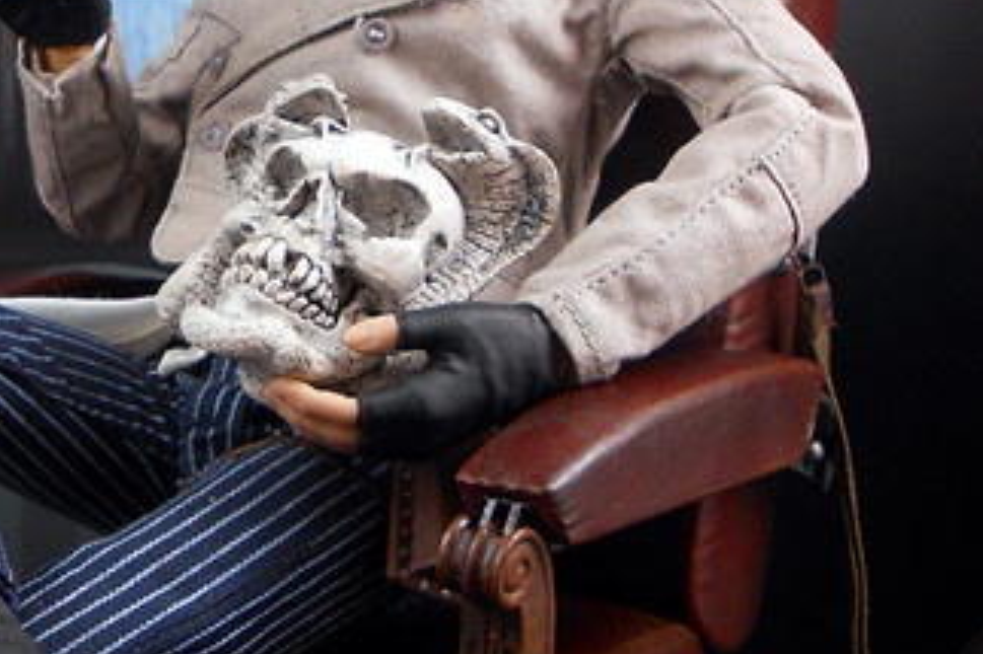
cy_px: 398
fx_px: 1828
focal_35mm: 67
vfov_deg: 20.3
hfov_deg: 29.3
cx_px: 180
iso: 125
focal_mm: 4.6
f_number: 3.5
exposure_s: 1/30
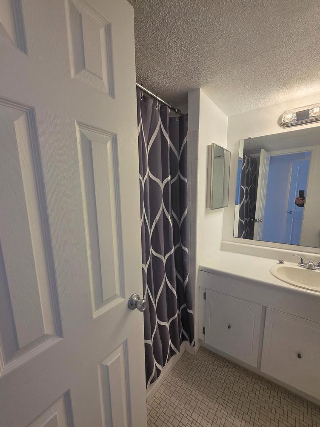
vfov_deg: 101.9
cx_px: 157
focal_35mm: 14
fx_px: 173
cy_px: 228
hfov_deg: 85.7
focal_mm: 2.2
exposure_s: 1/120
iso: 125
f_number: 1.9
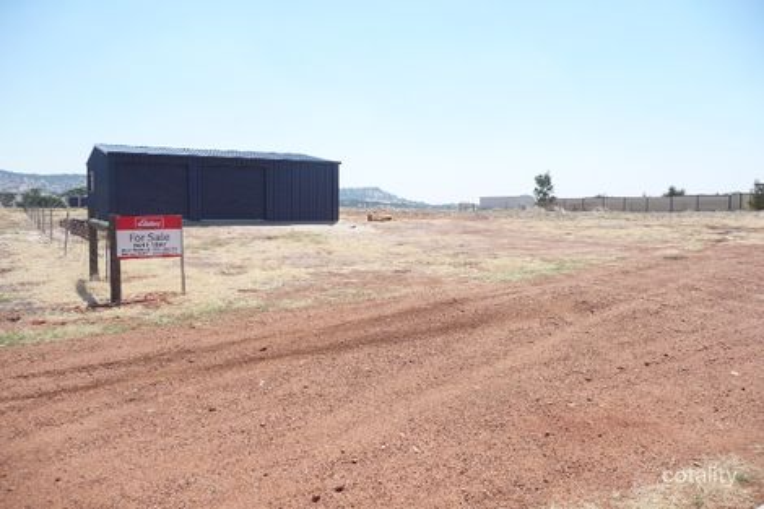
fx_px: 594
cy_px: 254
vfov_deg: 46.4
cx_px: 382
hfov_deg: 65.5
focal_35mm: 28
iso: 100
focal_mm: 4.7
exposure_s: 1/1000
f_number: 3.3
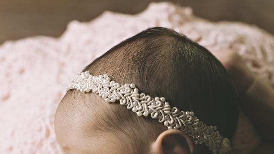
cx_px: 152
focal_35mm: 67
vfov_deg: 17.5
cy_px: 164
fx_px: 487
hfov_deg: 31.4
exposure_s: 1/160
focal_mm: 35
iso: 500
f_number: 2.8
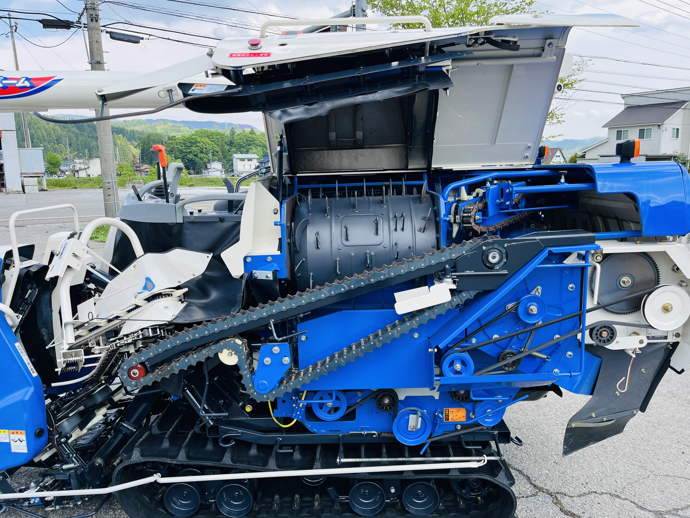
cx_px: 345
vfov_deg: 53.1
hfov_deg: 67.3
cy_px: 259
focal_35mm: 26
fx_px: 518
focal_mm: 5.1
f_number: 1.6
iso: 50
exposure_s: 1/804
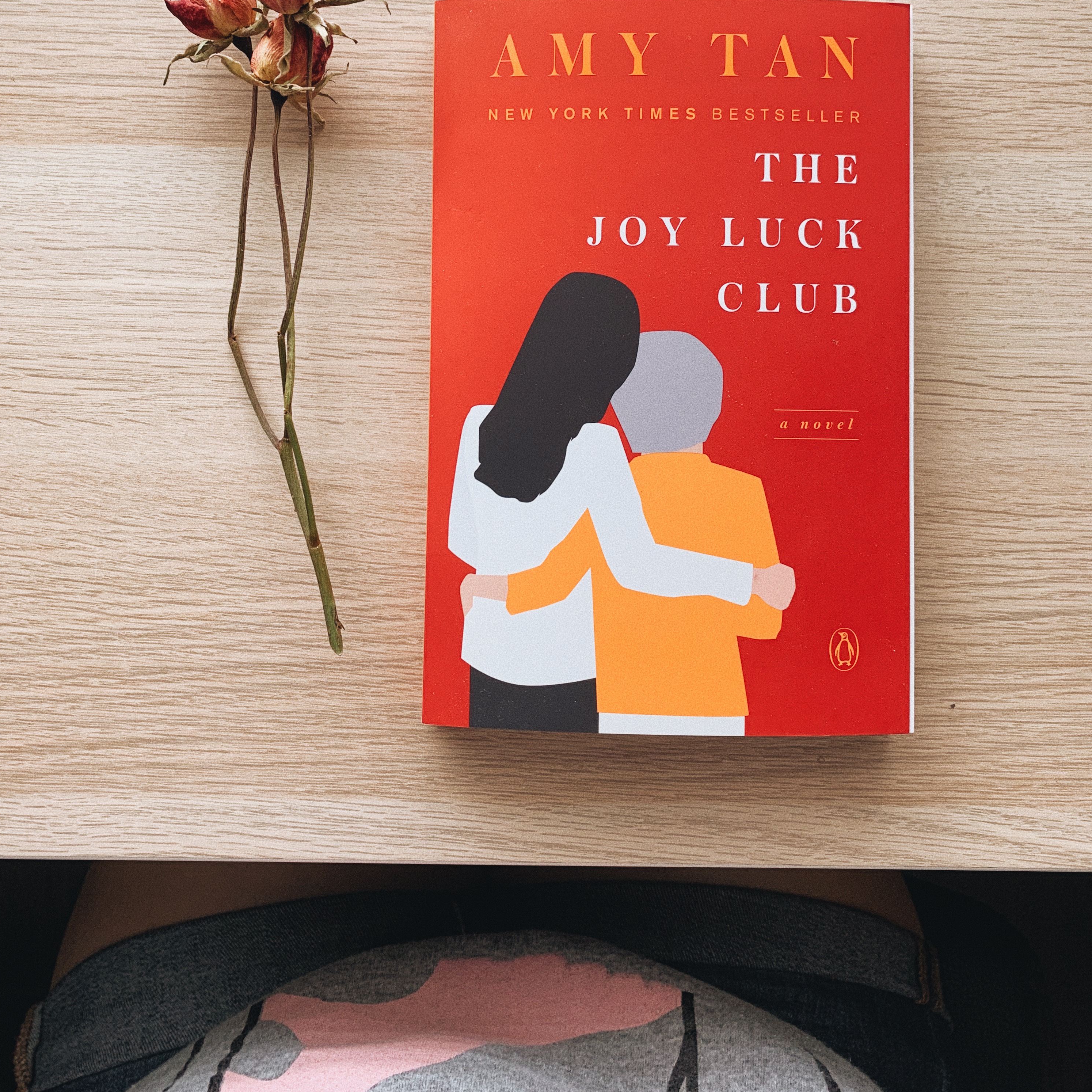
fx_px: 1106
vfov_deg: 51.5
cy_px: 363
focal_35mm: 31
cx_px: 541
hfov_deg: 52.5
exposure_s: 1/118
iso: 100
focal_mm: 4.25
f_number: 1.8
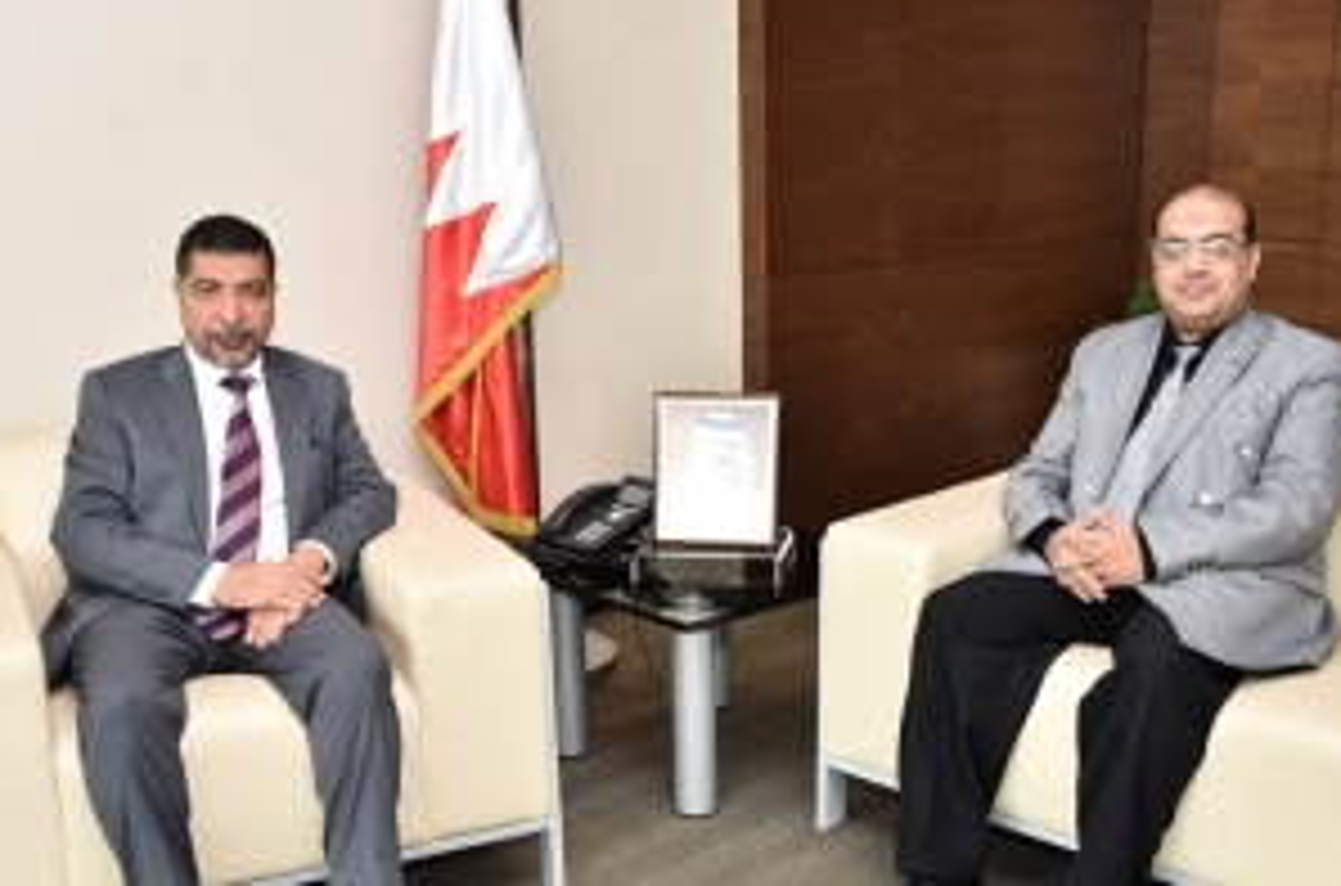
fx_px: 1598
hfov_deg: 45.5
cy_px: 546
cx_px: 720
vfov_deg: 30.9
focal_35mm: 43
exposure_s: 1/125
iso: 1000
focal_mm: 32
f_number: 4
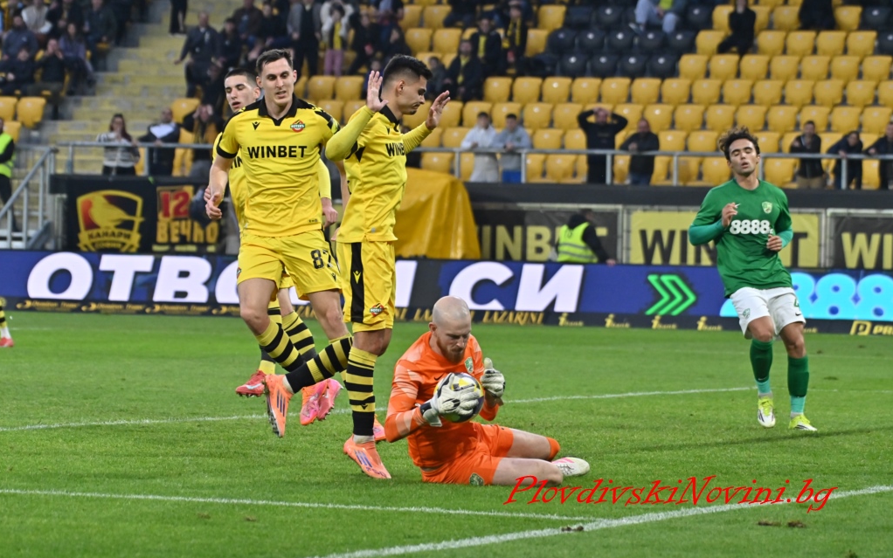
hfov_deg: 7.1
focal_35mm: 296
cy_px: 268
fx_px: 7205
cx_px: 446
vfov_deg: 4.4
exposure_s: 1/1600
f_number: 6.3
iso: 4000
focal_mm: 290
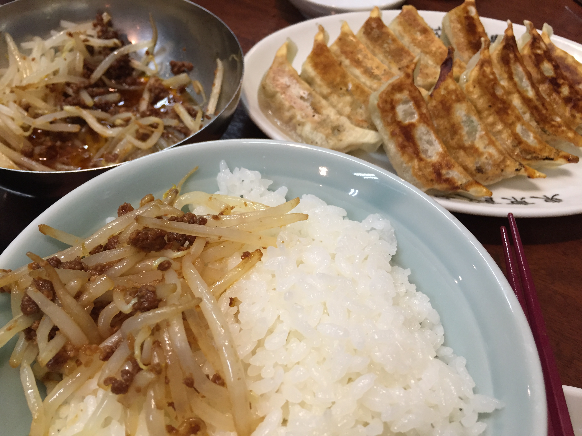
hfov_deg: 61.7
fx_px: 488
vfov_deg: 48.2
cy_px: 218
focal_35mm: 29
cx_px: 291
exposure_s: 1/33
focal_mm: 4.15
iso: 125
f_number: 2.2
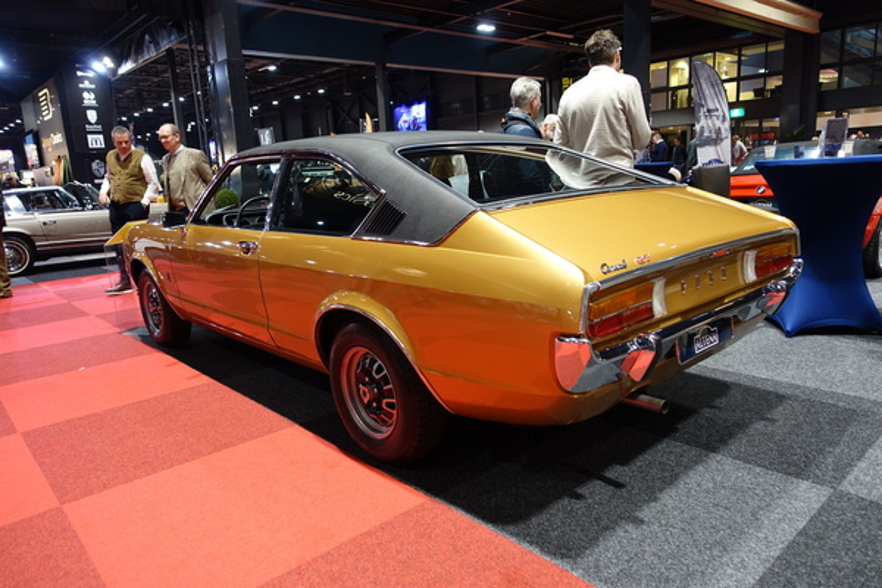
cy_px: 294
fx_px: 588
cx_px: 441
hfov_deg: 73.7
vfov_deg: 53.1
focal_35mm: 24
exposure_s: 1/30
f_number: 1.8
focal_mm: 8.8
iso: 320
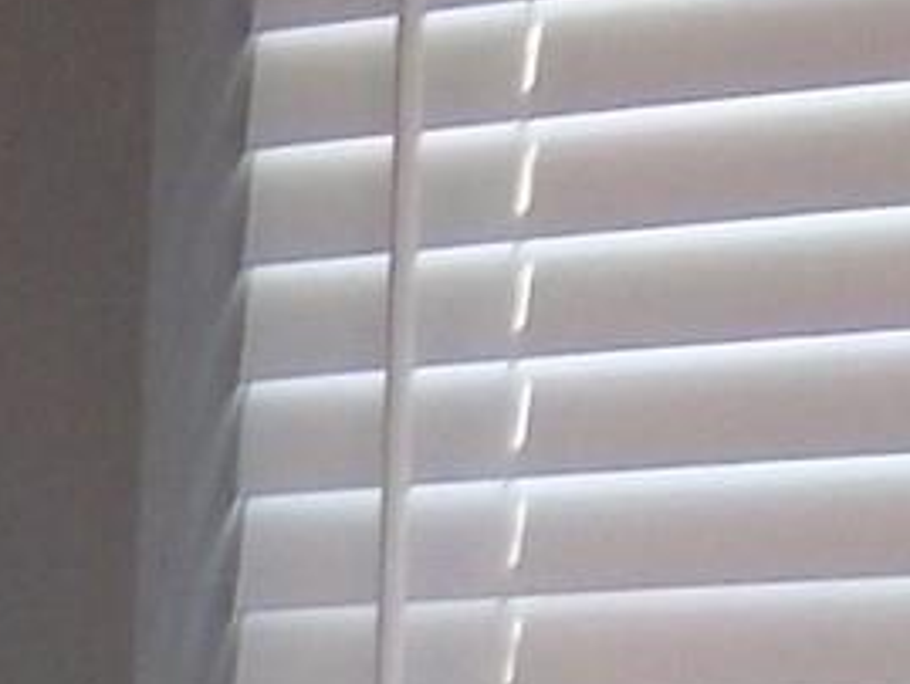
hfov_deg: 8.6
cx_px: -1116
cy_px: 2330
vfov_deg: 6.2
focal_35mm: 213
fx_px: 5602
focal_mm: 5.1
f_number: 3.5
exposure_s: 1/30
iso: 160
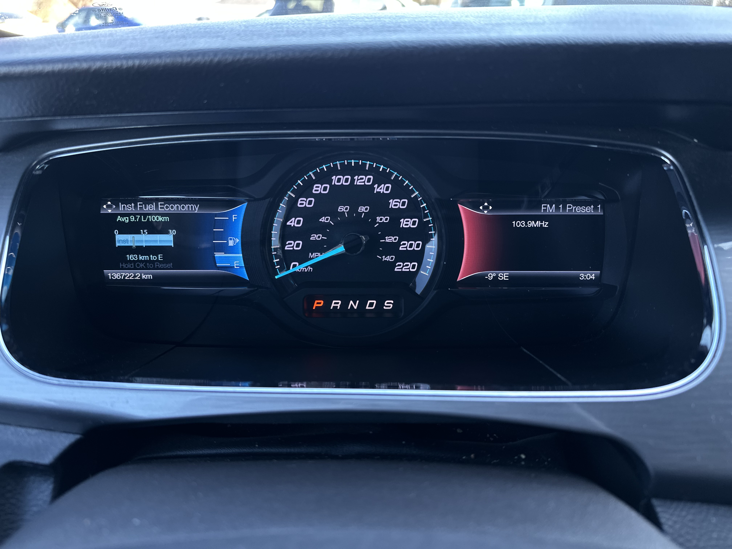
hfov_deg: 71.6
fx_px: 508
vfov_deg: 56.8
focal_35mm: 24
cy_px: 274
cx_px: 366
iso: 100
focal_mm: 6.86
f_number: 1.78
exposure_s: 1/82
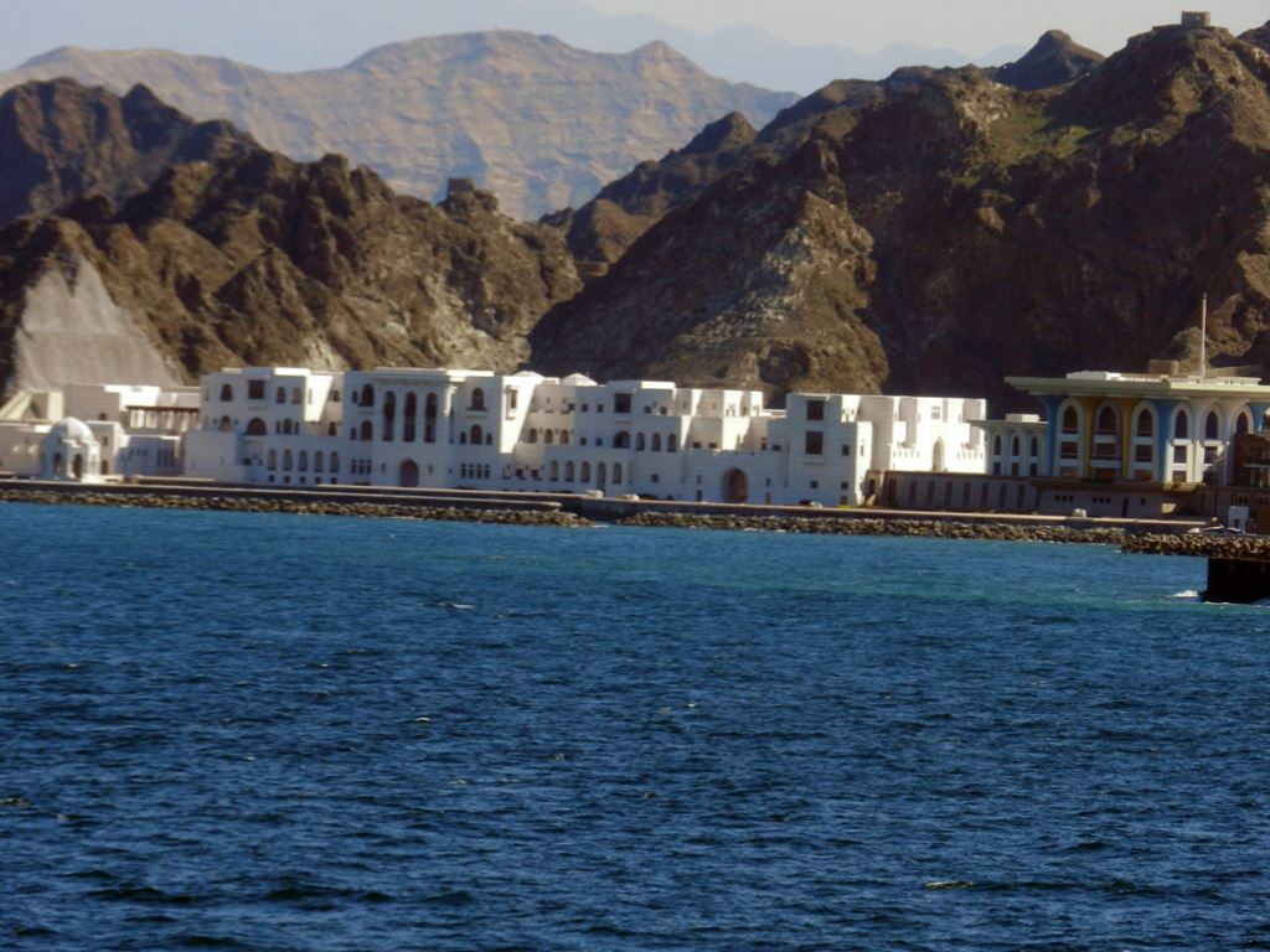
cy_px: 476
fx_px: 13648
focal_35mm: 372
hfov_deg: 5.3
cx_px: 635
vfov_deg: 4.0
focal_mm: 66.1
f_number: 5.6
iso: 160
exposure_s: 1/200
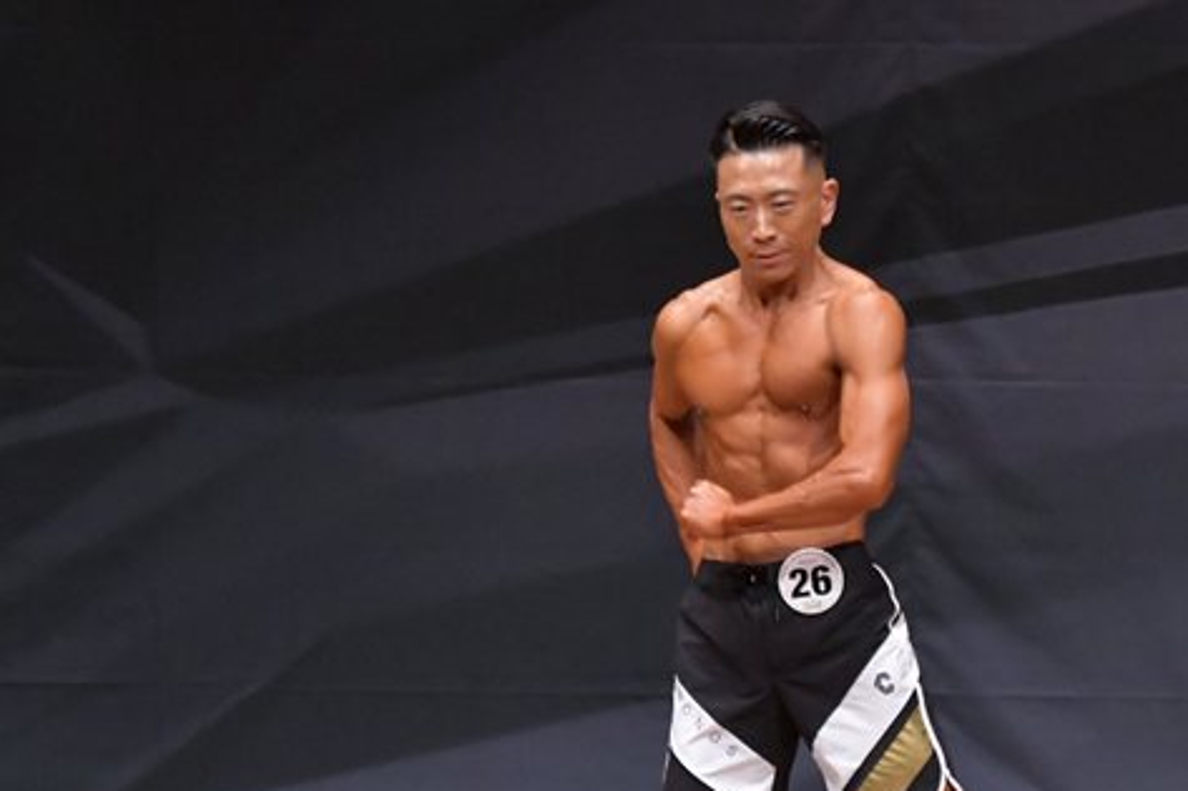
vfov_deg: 2.9
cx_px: 850
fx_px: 15405
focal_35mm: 467
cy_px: 608
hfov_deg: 4.4
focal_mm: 190
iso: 6400
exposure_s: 1/400
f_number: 5.6
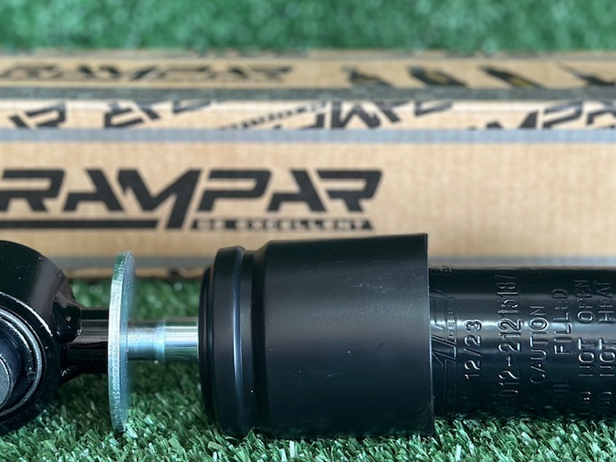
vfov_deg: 16.2
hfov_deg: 21.5
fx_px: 1619
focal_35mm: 91
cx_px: 361
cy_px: 176
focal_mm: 6.86
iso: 250
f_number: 1.78
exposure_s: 1/50
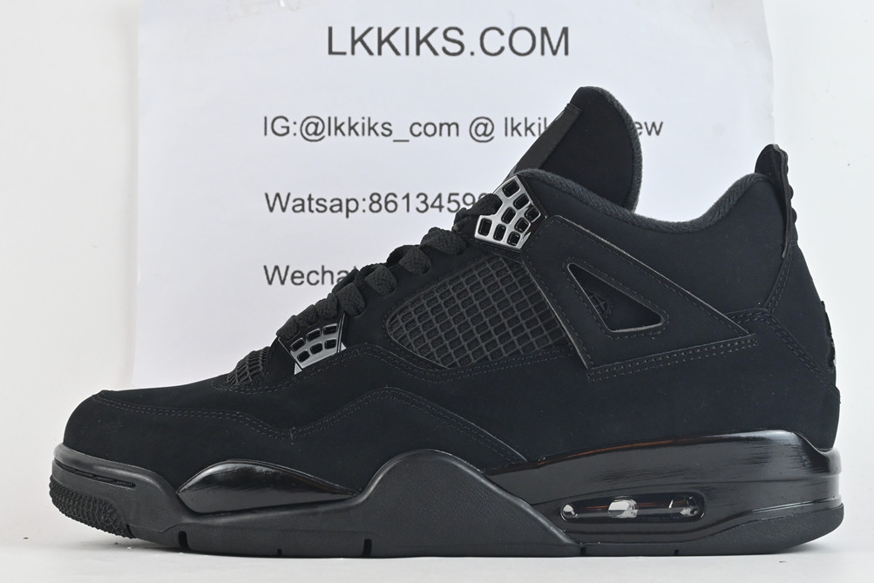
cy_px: 334
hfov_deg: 32.8
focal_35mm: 61
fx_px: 1481
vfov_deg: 22.3
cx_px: 502
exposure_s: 1/100
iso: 1250
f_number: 9
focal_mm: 34
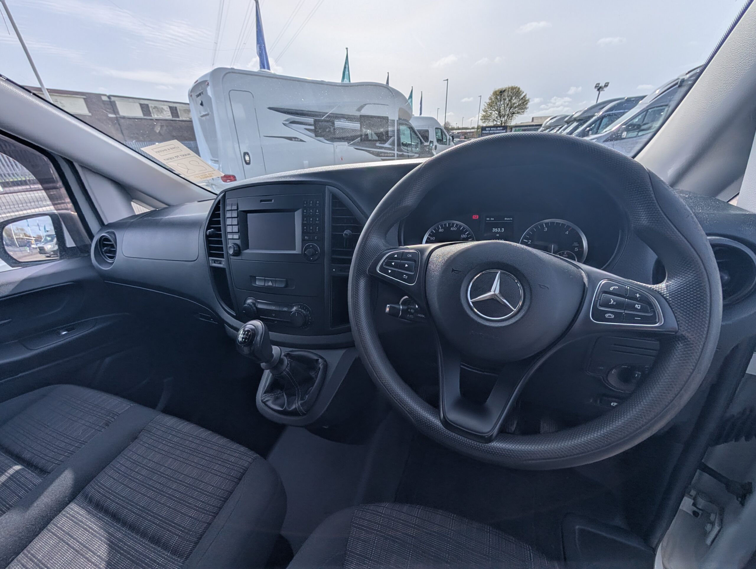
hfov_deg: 110.5
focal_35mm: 12
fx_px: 262
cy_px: 284
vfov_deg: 94.6
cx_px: 378
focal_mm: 2.02
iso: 43
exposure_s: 1/3906
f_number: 1.7
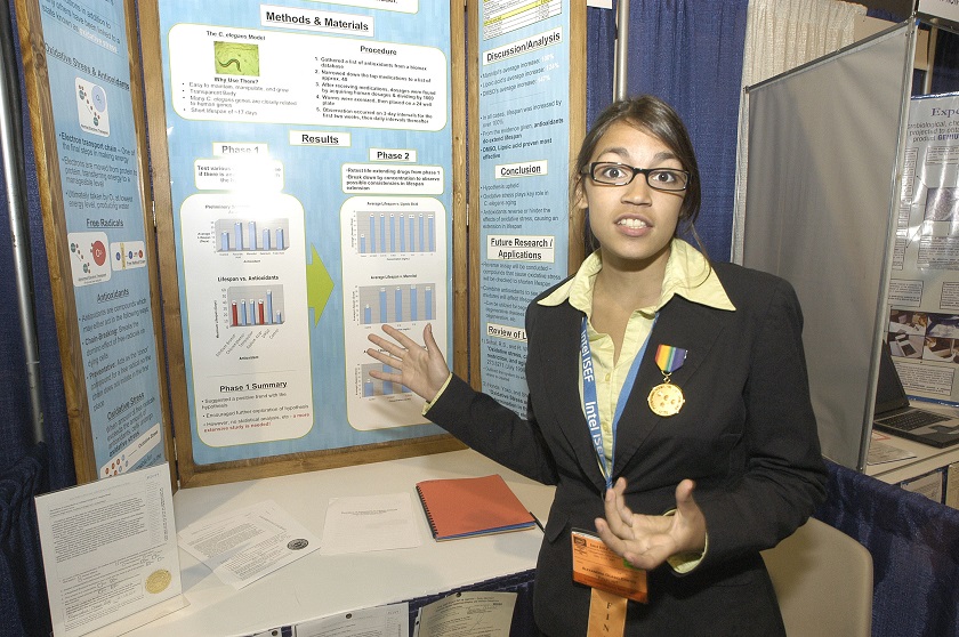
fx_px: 559
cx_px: 480
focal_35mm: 21
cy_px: 318
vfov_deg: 59.4
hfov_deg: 81.3
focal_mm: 14
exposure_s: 1/60
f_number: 6.3
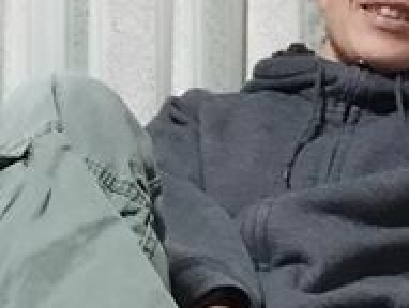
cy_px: 345
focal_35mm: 94
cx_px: 107
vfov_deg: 15.3
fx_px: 1113
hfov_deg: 20.7
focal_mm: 3.49
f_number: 2.45
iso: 500
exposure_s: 1/20
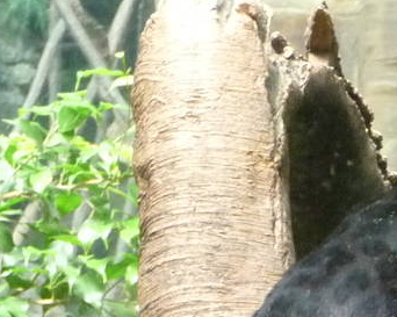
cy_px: 308
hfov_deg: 3.8
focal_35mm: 512
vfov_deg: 3.0
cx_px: 728
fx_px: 6011
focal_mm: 19.1
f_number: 4.7
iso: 400
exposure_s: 1/50
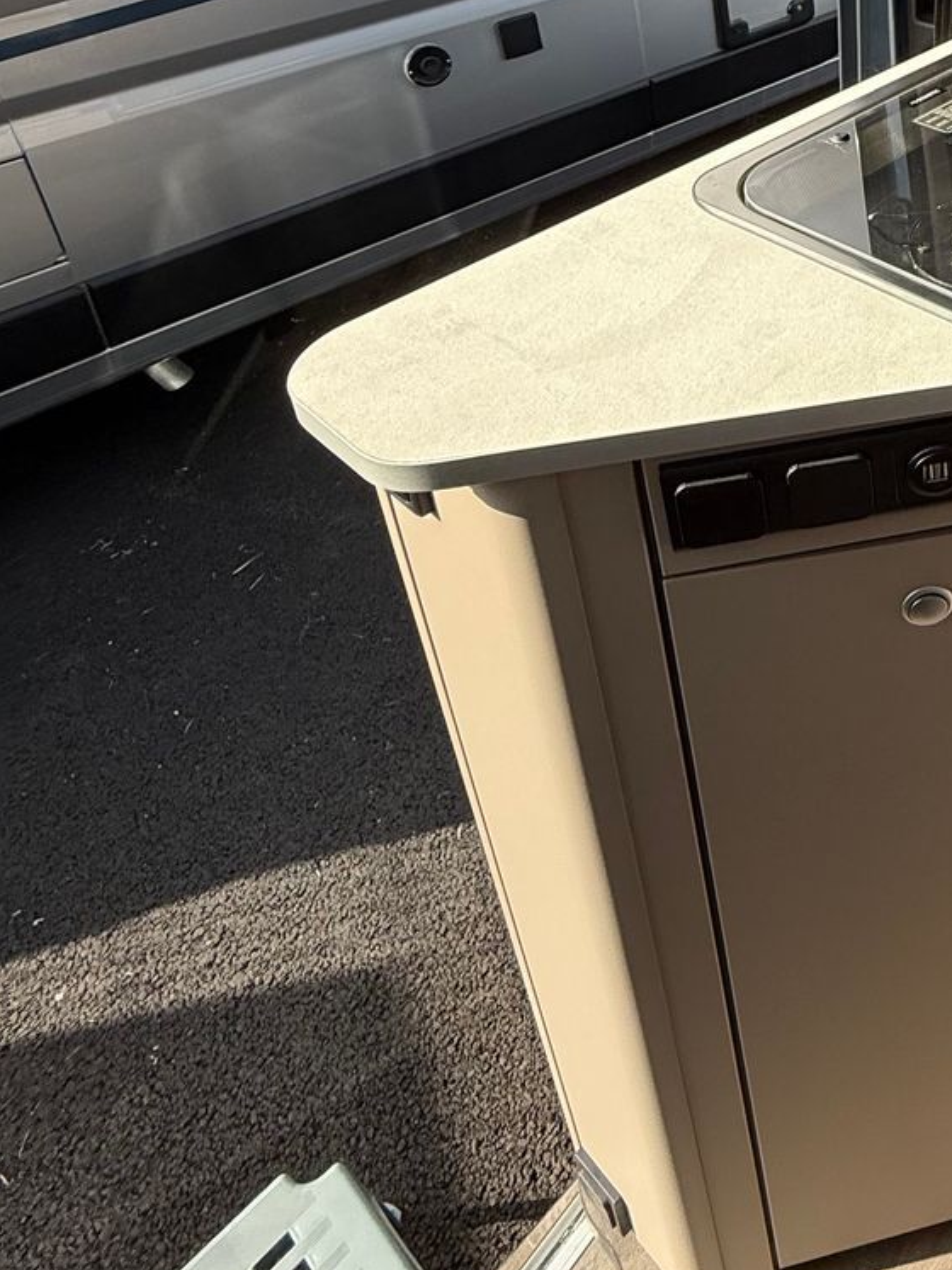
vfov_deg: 49.8
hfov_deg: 37.2
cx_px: 1044
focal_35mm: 32
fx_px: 1174
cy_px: 101
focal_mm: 2.22
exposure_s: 1/607
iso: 64
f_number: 2.2
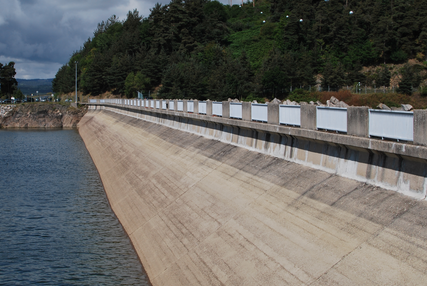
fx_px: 803
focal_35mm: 68
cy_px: 136
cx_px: 177
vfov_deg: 20.2
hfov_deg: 29.7
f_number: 9
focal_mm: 35
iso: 100
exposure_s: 1/320
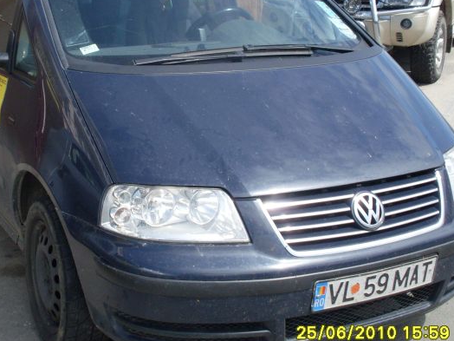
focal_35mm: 58
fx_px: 761
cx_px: 145
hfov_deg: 32.9
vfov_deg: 25.1
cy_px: 123
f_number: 8.4
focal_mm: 6.3
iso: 80
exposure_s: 1/125
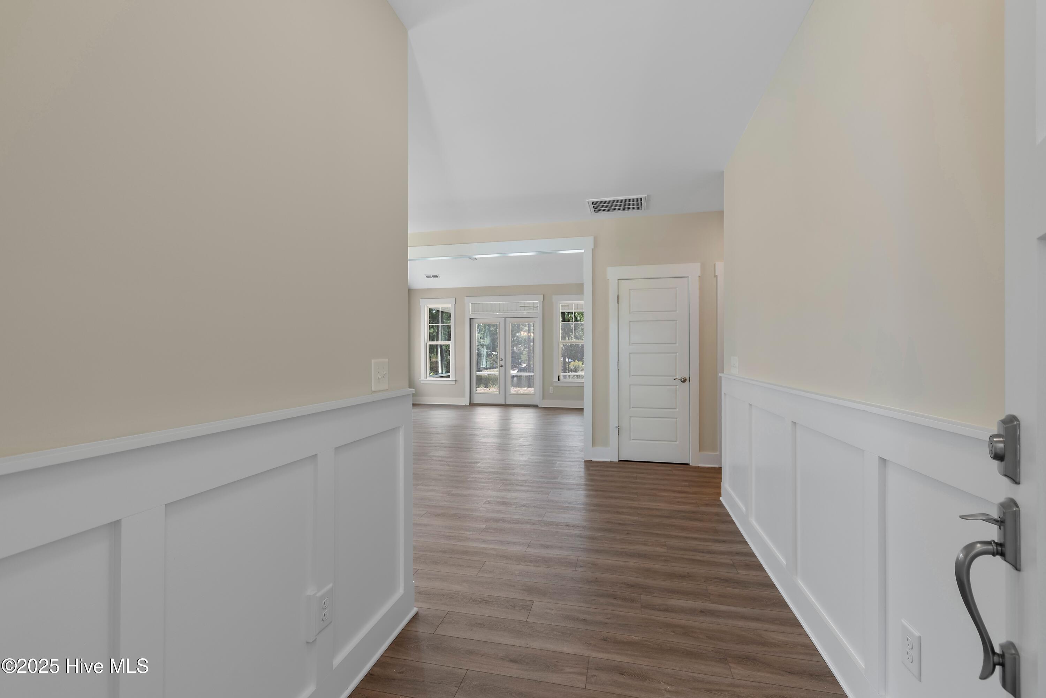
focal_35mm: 15
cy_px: 349
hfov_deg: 100.4
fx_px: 436
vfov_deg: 77.3
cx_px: 523
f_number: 4.5
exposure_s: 1/6
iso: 100
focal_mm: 10
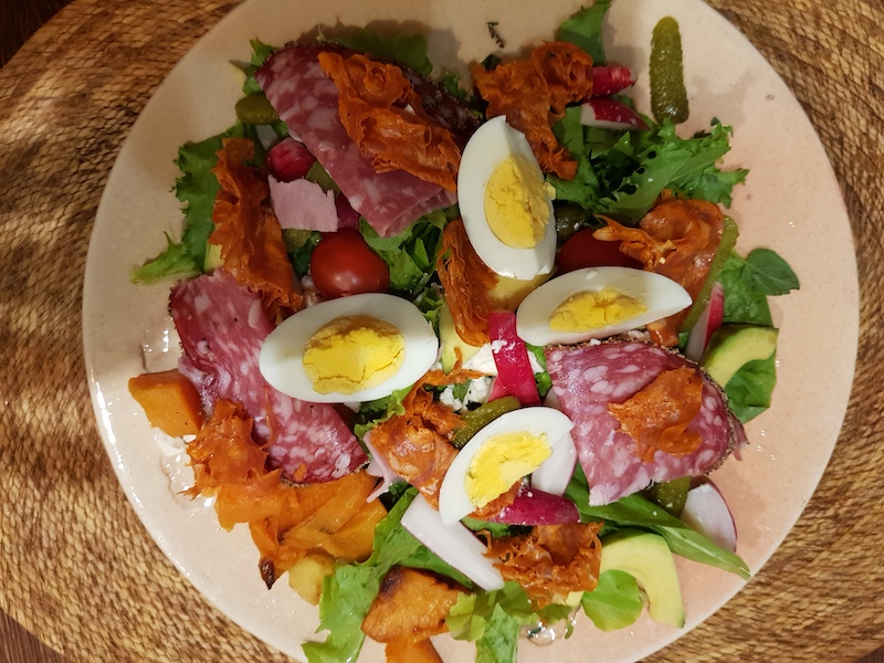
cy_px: 332
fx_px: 664
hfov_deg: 67.3
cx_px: 442
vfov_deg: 53.1
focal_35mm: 26
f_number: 1.7
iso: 250
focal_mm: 4.3
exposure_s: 1/10
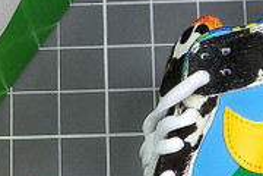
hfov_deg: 8.7
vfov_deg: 5.8
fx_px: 1731
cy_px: -9
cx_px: 82
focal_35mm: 237
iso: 40
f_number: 2.8
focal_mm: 6.6
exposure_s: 1/50
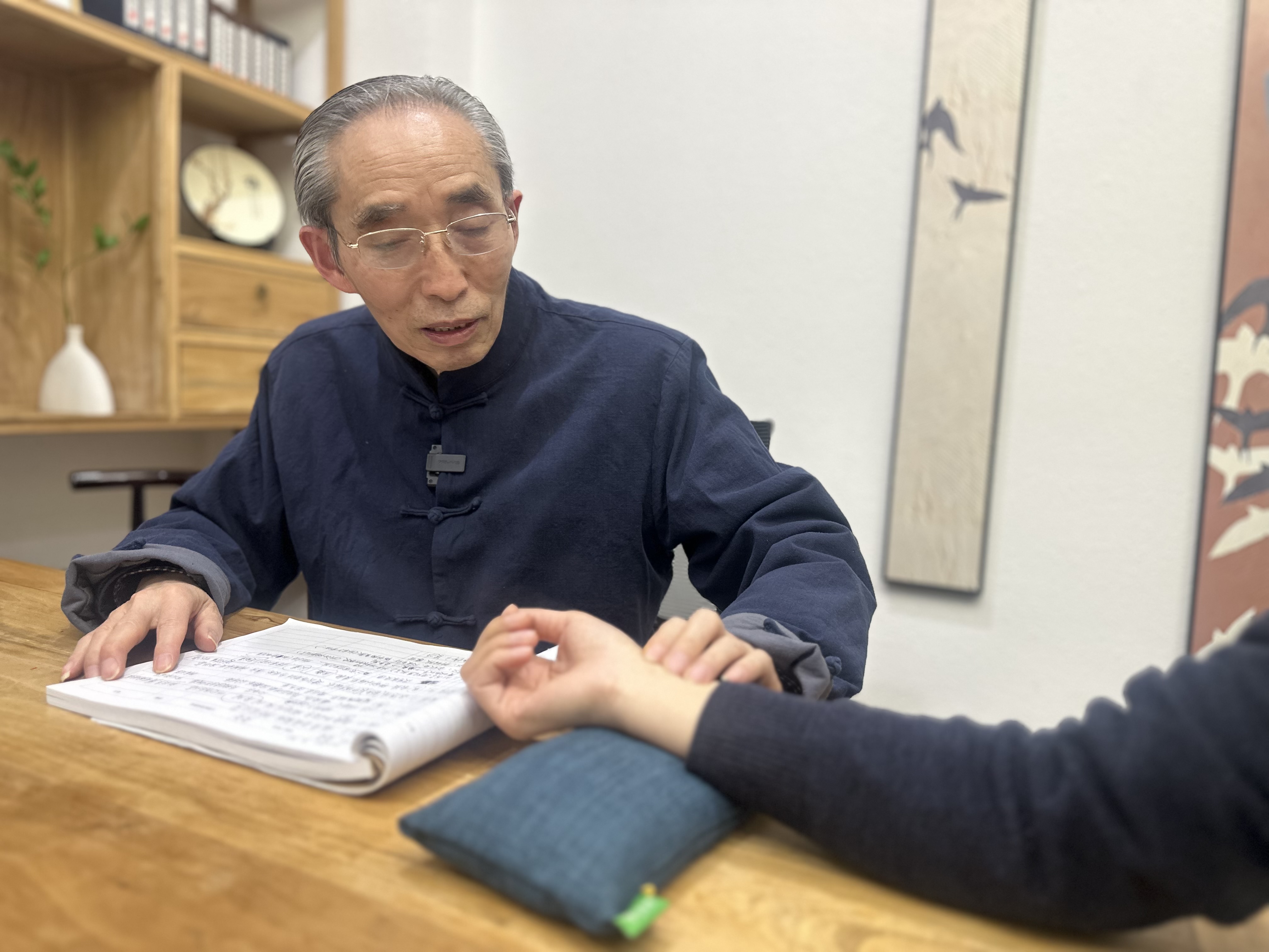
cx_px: 634
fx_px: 880
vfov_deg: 56.8
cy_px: 476
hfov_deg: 71.6
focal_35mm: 24
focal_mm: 6.86
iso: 200
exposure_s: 1/50
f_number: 1.78
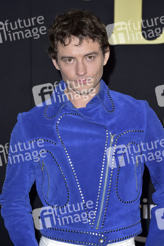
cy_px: 123
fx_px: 853
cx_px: 82
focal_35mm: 125
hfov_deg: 11.0
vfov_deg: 16.4
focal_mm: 125
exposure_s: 1/250
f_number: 6.3
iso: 400
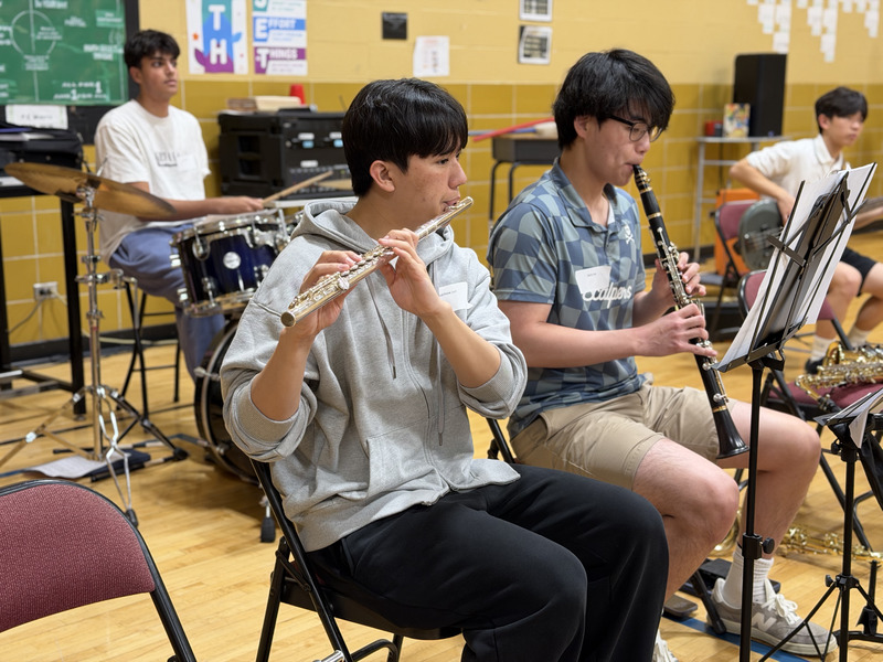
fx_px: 1224
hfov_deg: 39.7
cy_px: 331
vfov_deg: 30.3
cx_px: 442
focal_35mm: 48
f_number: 1.78
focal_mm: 6.76
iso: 200
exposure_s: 1/60
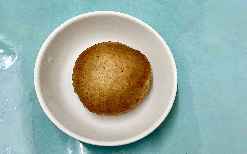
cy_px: 67
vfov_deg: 30.5
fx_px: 283
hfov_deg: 47.2
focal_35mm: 42
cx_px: 116
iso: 40
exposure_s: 1/60
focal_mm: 3
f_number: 1.8
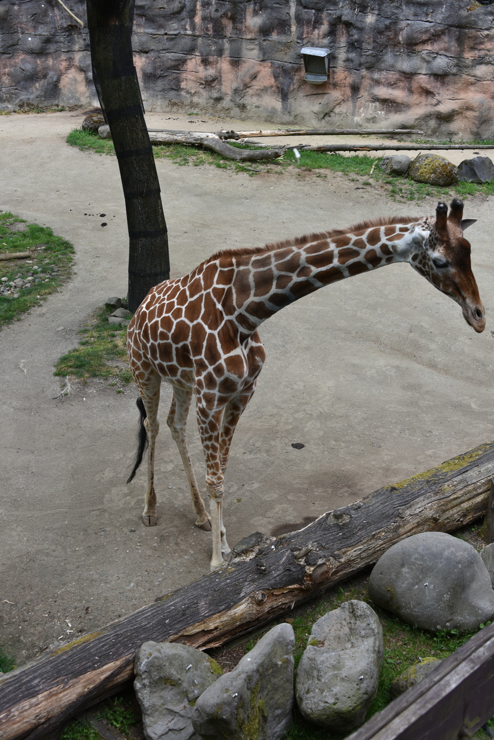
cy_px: 370
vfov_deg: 48.4
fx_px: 823
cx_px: 247
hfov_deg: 33.4
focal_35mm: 40
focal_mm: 40
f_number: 5.6
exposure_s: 1/125
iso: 100
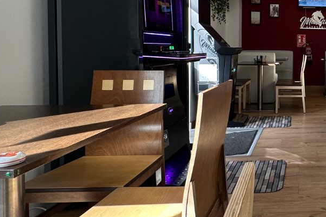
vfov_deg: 36.1
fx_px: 326
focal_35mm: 36
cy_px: 58
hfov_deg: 44.2
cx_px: 336
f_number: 2.2
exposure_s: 1/100
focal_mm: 2.22
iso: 100
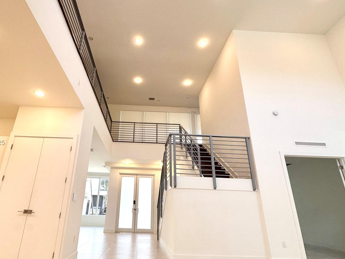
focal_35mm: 19
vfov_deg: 68.5
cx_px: 145
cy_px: 143
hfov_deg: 84.0
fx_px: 189
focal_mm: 2.22
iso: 100
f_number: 2.2
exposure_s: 1/120
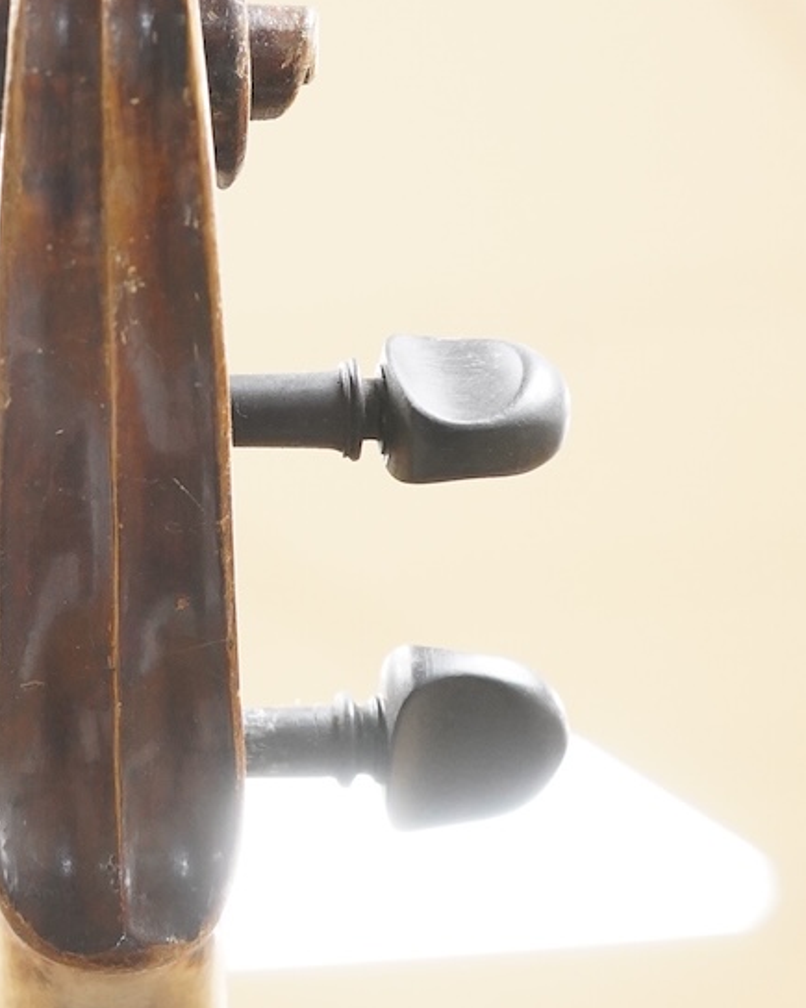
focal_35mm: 169
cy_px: 423
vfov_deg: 11.4
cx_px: 18
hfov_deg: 9.1
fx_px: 5041
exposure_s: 1/80
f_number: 5
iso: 4000
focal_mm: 57
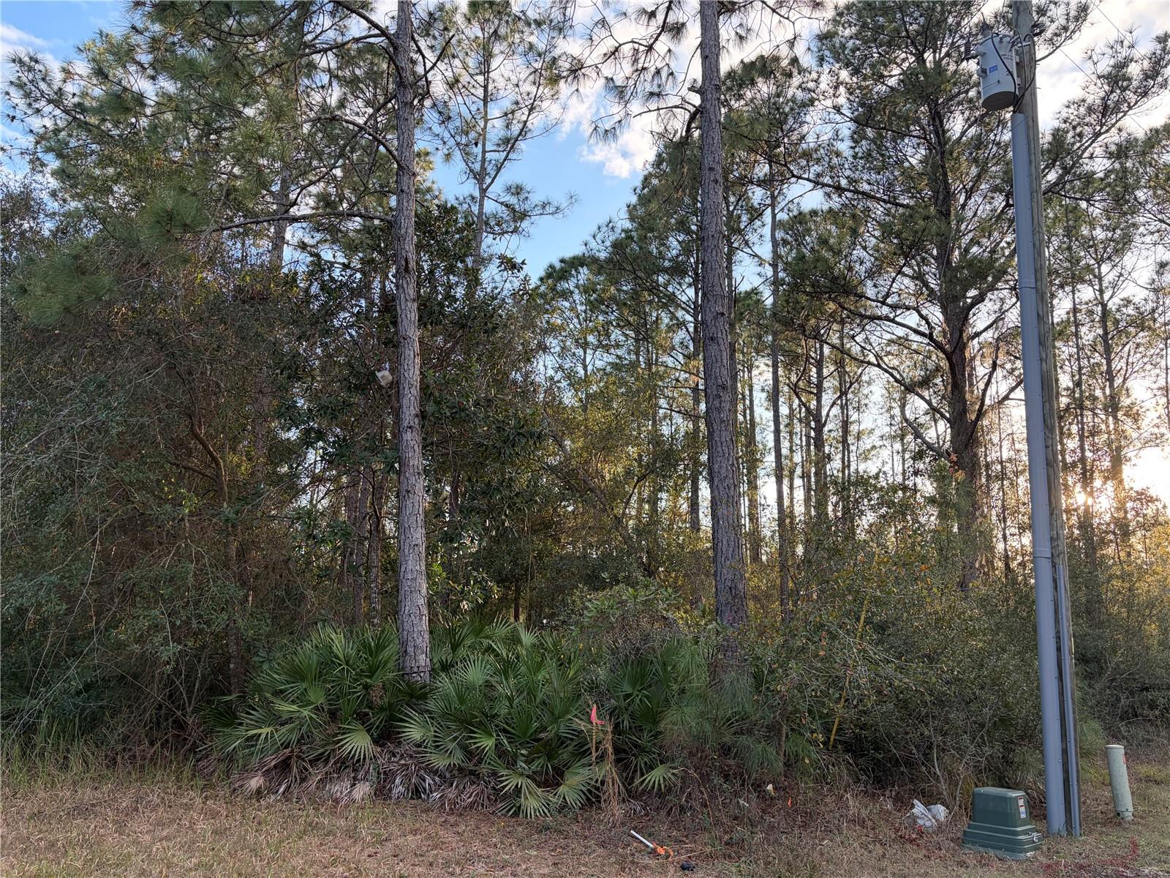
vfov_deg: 53.1
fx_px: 879
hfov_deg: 67.3
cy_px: 439
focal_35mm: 26
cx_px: 585
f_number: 1.6
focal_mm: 5.96
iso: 50
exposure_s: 1/348
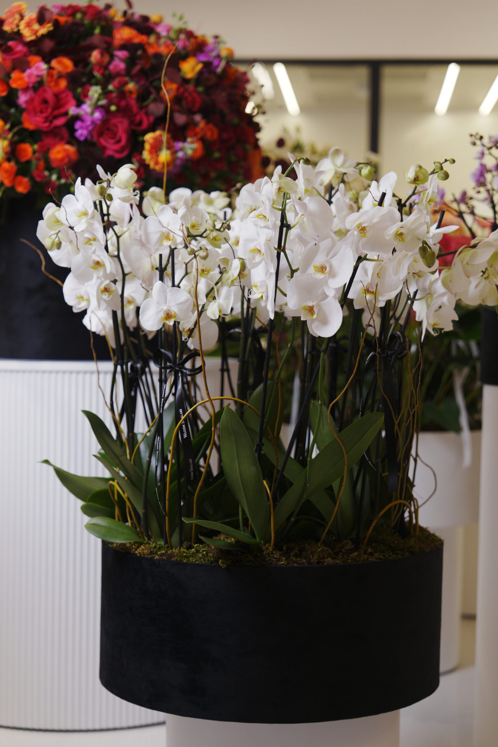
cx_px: 249
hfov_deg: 21.2
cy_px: 374
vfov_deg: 31.4
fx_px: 1328
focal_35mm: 64
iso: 250
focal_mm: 64
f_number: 2.8
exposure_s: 1/200
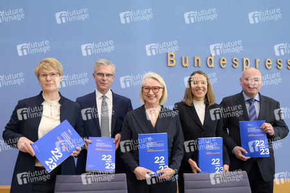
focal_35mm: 32
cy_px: 96
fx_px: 258
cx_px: 145
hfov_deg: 58.8
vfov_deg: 41.1
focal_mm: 32
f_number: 5.6
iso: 3200
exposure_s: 1/400
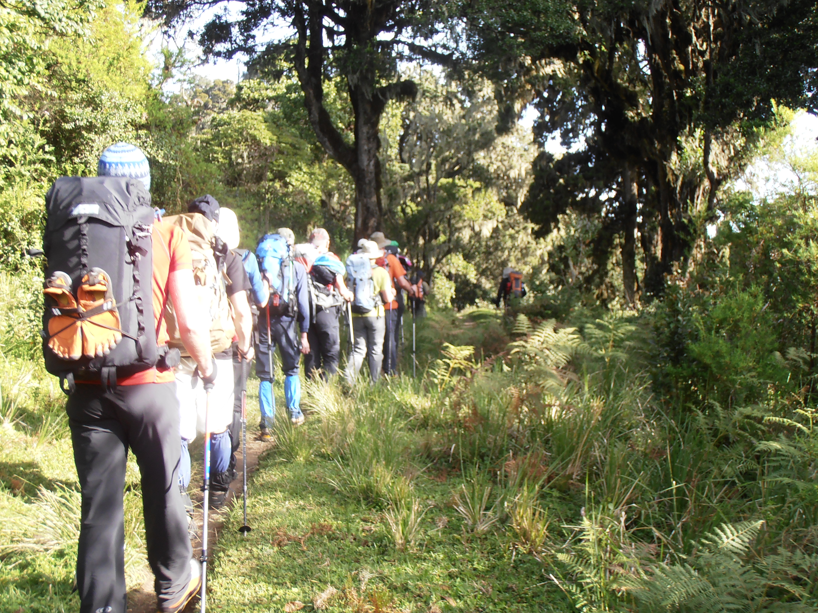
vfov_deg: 32.9
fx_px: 1040
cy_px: 306
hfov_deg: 42.9
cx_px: 409
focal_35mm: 44
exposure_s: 1/100
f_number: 4.2
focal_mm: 7.87
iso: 80
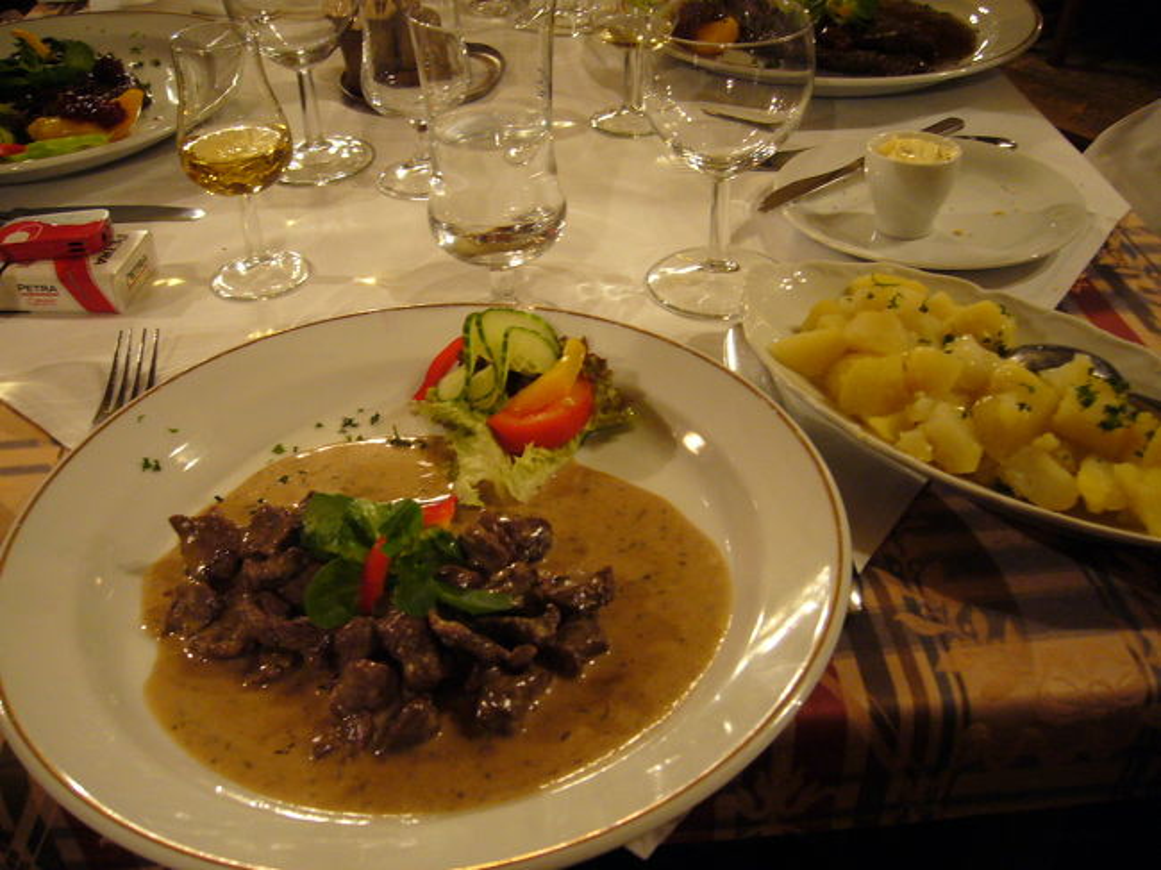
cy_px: 435
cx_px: 580
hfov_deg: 52.6
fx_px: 1173
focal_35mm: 35
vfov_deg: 40.7
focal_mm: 5.8
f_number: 2.8
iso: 200
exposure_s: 1/8
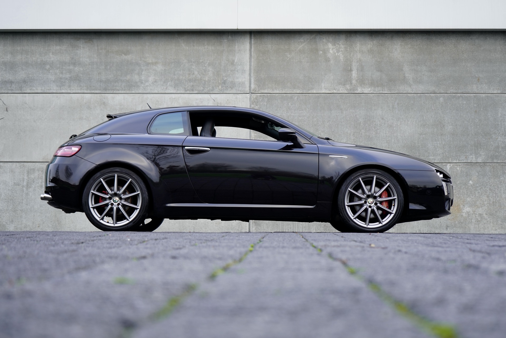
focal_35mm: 59
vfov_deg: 23.0
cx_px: 253
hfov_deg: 33.9
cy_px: 169
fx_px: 829
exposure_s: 1/60
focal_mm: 59
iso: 200
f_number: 5
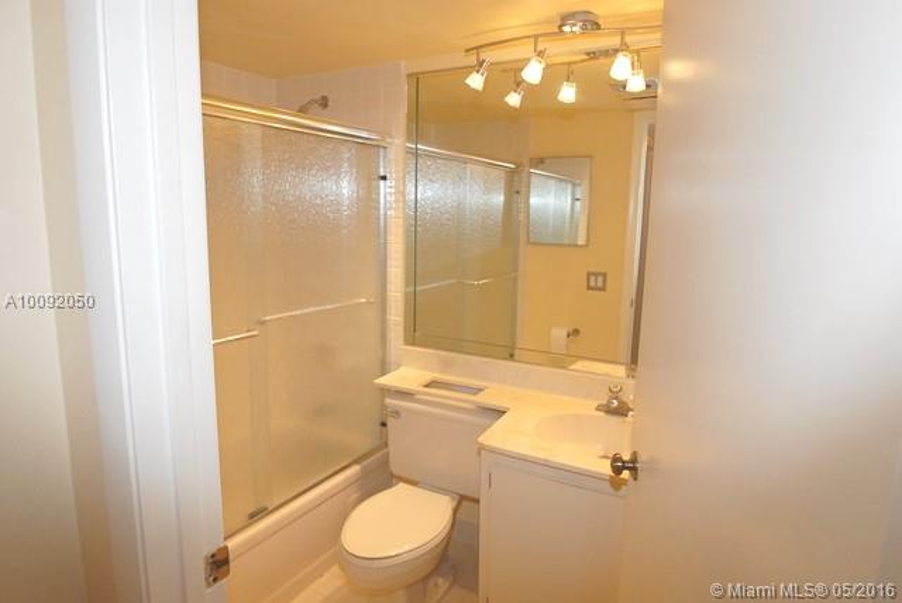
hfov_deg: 81.2
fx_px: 527
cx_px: 451
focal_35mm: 21
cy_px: 302
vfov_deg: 59.6
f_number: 5.6
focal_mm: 14
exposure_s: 1/60
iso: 400
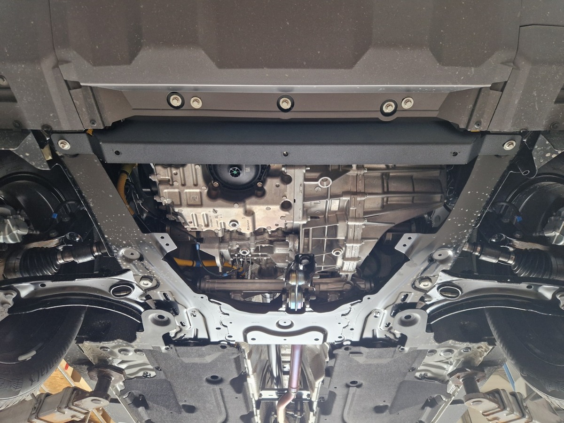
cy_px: 212
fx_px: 375
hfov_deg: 73.9
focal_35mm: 23
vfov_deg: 58.9
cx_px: 282
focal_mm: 5.4
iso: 200
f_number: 1.8
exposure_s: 1/100
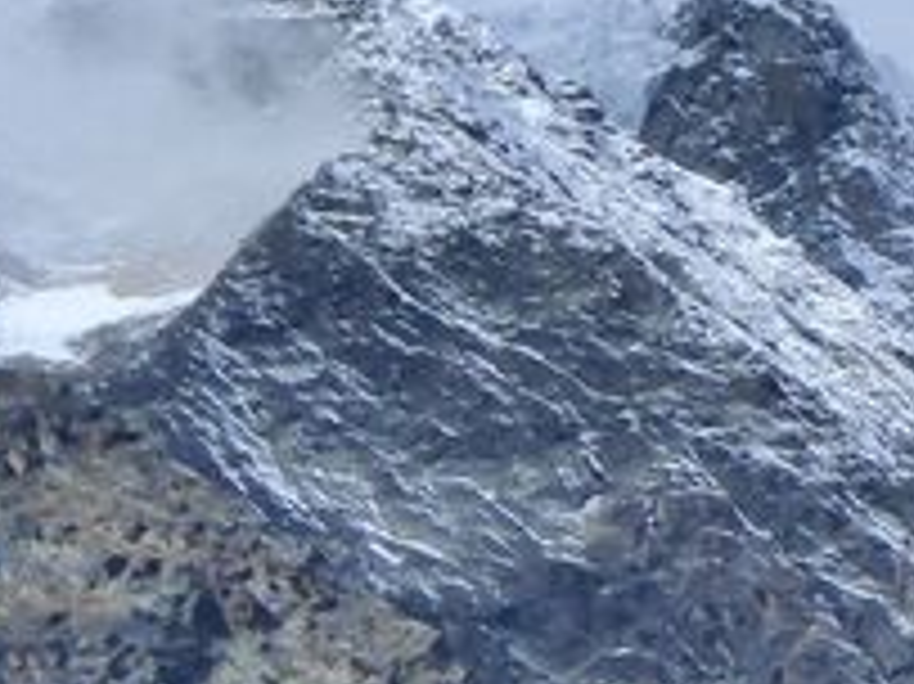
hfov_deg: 3.8
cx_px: 1963
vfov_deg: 2.9
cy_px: 673
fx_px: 13722
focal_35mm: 520
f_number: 6.3
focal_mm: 19
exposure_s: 1/800
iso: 160
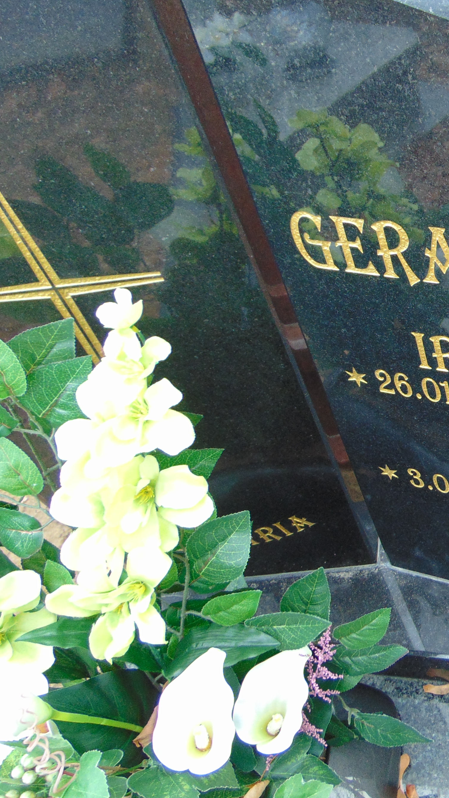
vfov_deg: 54.0
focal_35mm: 37
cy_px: 394
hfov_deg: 28.8
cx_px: 502
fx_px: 783
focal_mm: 4.5
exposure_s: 1/30
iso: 100
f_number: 3
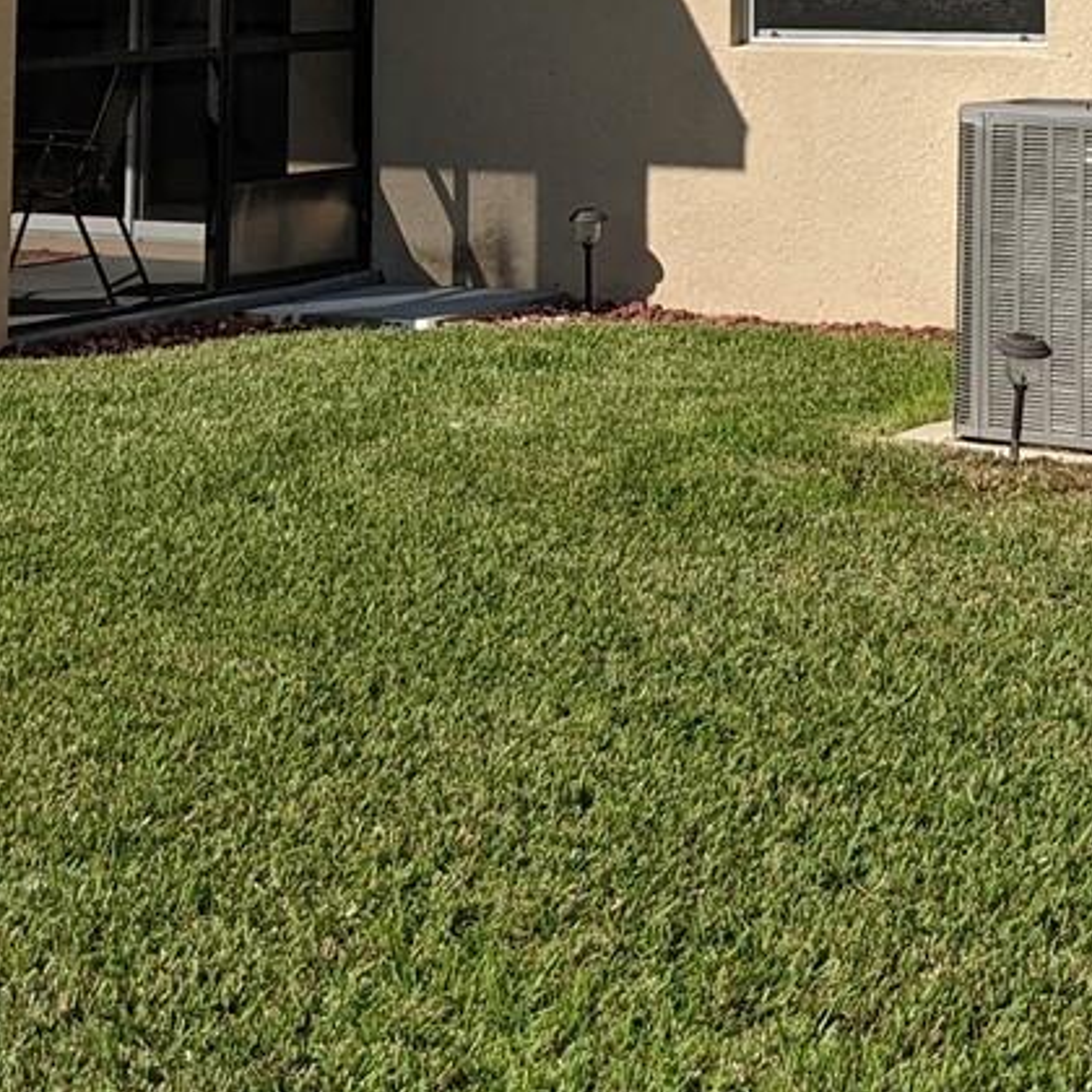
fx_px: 3248
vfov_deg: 17.7
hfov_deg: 19.0
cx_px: 694
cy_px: -382
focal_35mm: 91
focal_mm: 4.38
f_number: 1.73
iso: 58
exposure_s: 1/4673
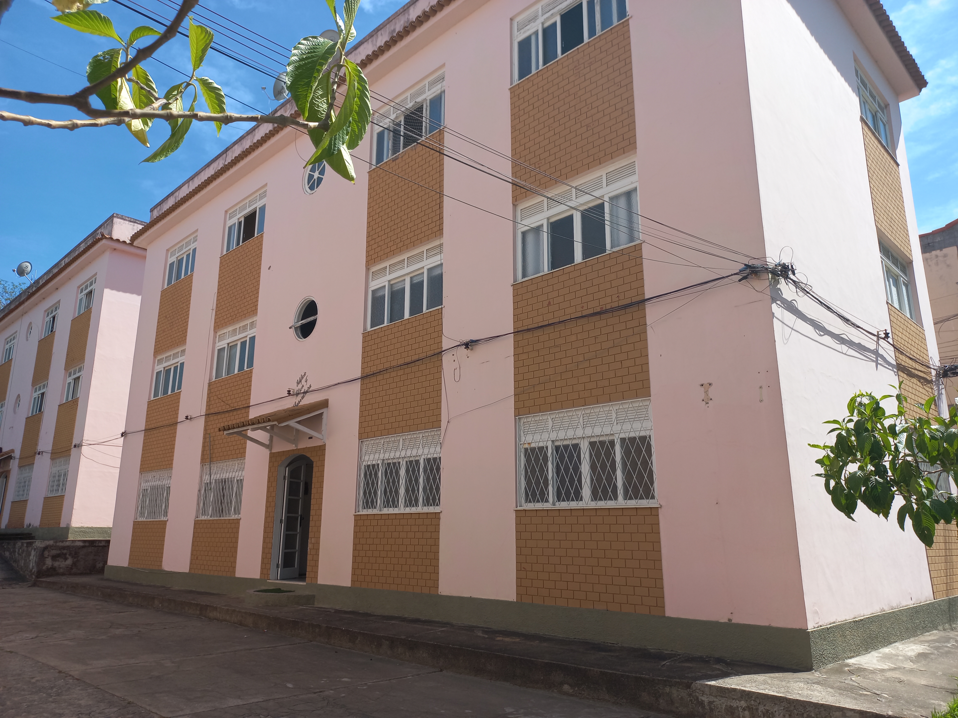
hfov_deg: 69.4
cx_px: 479
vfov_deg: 54.9
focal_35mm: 25
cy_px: 359
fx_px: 692
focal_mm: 4.6
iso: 25
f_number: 1.8
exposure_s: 1/635
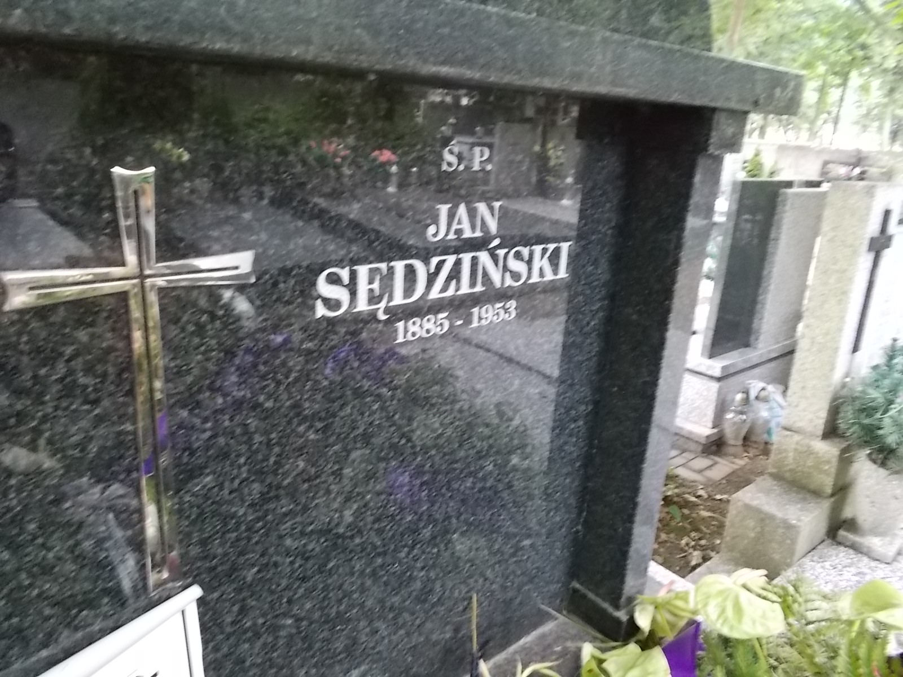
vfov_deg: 53.1
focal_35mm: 26
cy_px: 338
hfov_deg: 67.3
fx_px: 678
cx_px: 452
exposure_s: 1/50
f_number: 3.2
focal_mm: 4.6
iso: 400
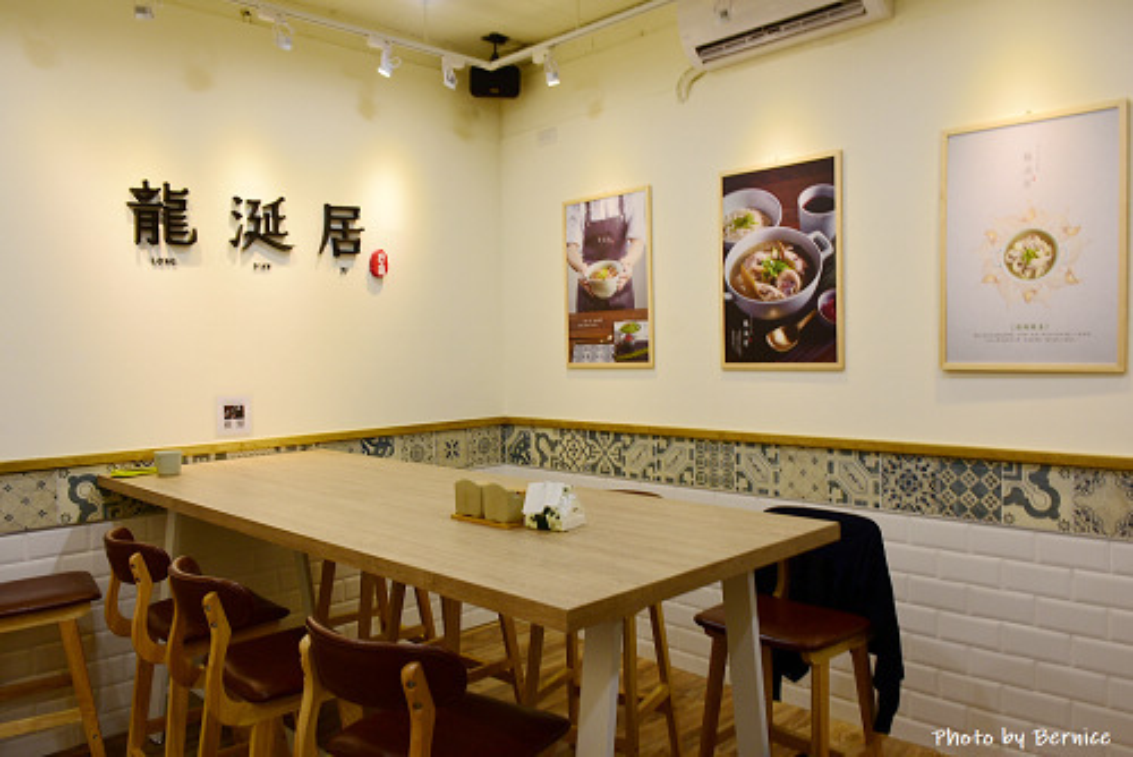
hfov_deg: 67.4
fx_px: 850
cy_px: 378
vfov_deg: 48.0
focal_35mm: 27
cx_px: 566
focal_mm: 18
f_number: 7.1
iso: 250
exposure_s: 1/30
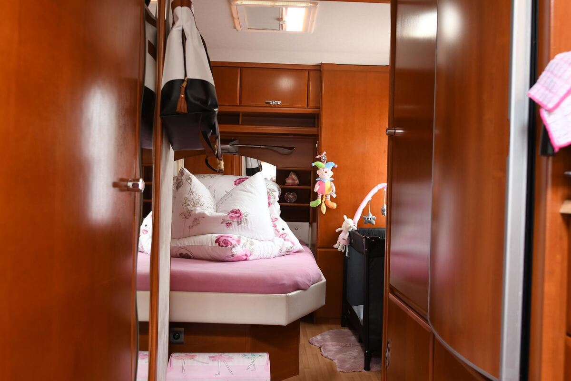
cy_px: 190
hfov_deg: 61.9
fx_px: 476
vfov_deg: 43.6
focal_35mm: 30
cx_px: 286
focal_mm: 20
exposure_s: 1/13
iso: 400
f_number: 3.2
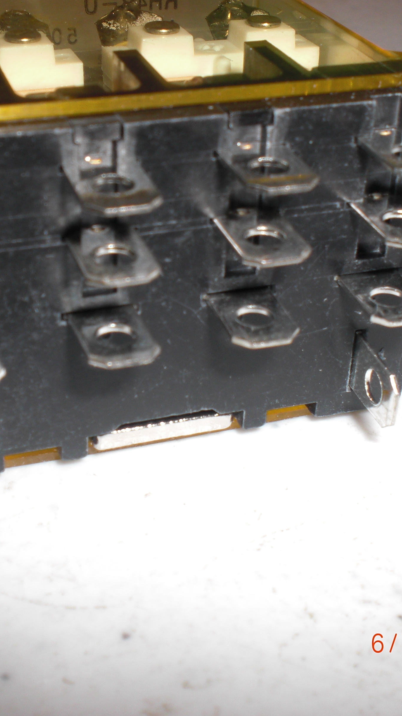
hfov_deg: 21.4
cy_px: 355
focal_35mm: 56
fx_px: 1061
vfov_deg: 37.2
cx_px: 191
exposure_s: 1/60
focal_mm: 6.3
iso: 64
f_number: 5.6
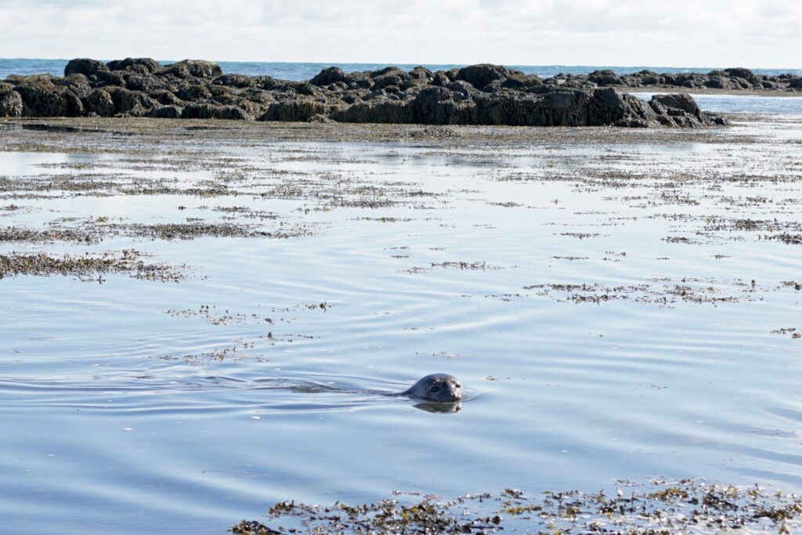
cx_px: 401
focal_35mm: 35
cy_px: 268
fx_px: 780
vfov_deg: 37.9
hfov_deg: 54.4
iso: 100
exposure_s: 1/400
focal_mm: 35
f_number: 5
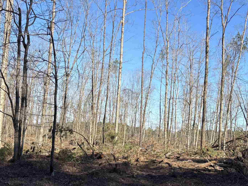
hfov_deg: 33.0
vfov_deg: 25.1
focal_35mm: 58
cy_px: 126
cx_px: 159
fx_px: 416
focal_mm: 5.96
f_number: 1.6
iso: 50
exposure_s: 1/1845
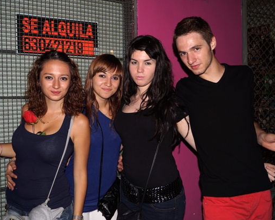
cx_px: 128
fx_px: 309
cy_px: 110
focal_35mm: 38
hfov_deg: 47.9
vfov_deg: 39.2
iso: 100
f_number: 4
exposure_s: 1/160
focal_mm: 22
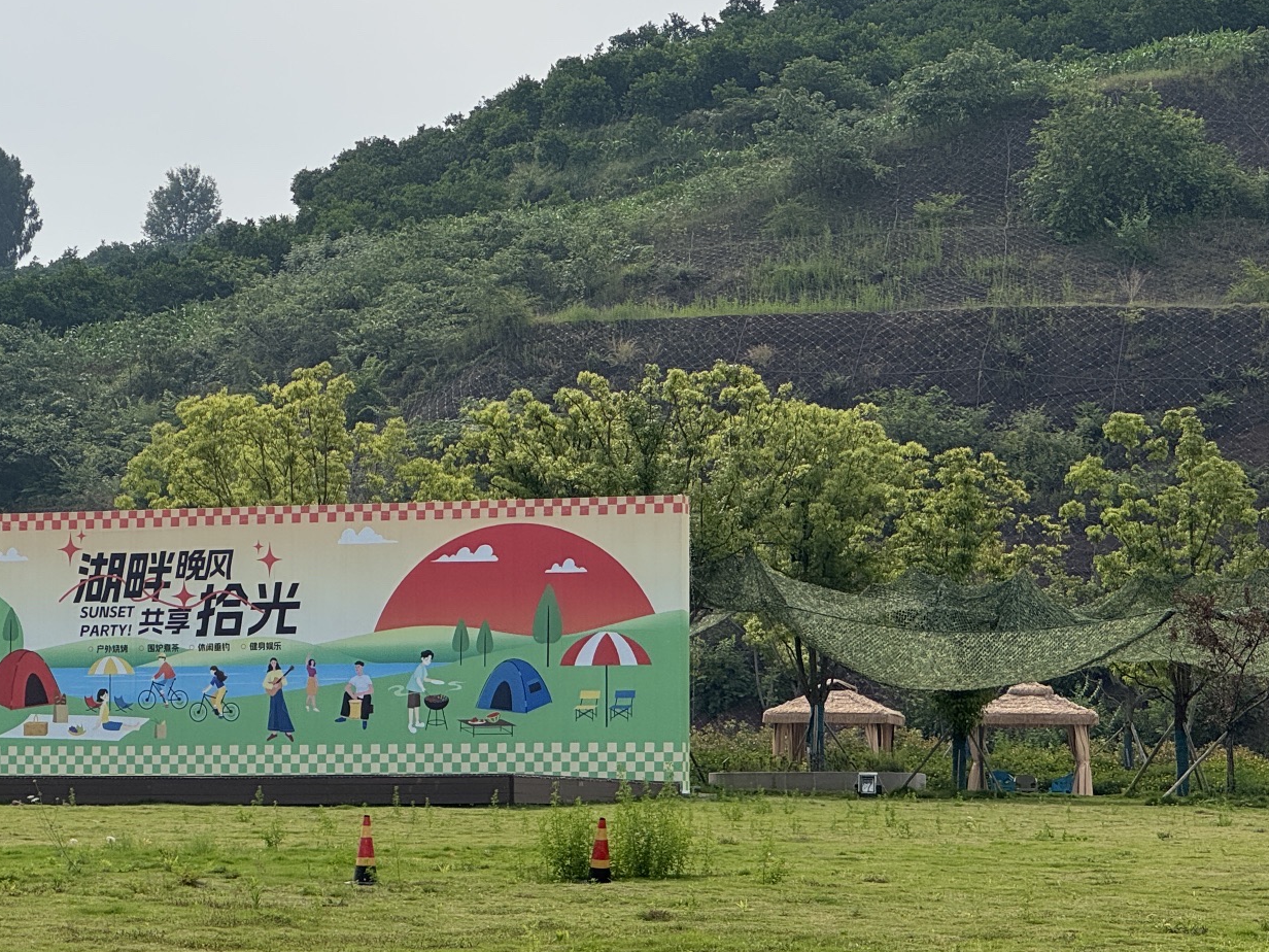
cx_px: 242
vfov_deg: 11.8
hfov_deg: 15.5
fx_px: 4619
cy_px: 469
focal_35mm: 126
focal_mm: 9
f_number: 2.8
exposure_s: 1/1647
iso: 25
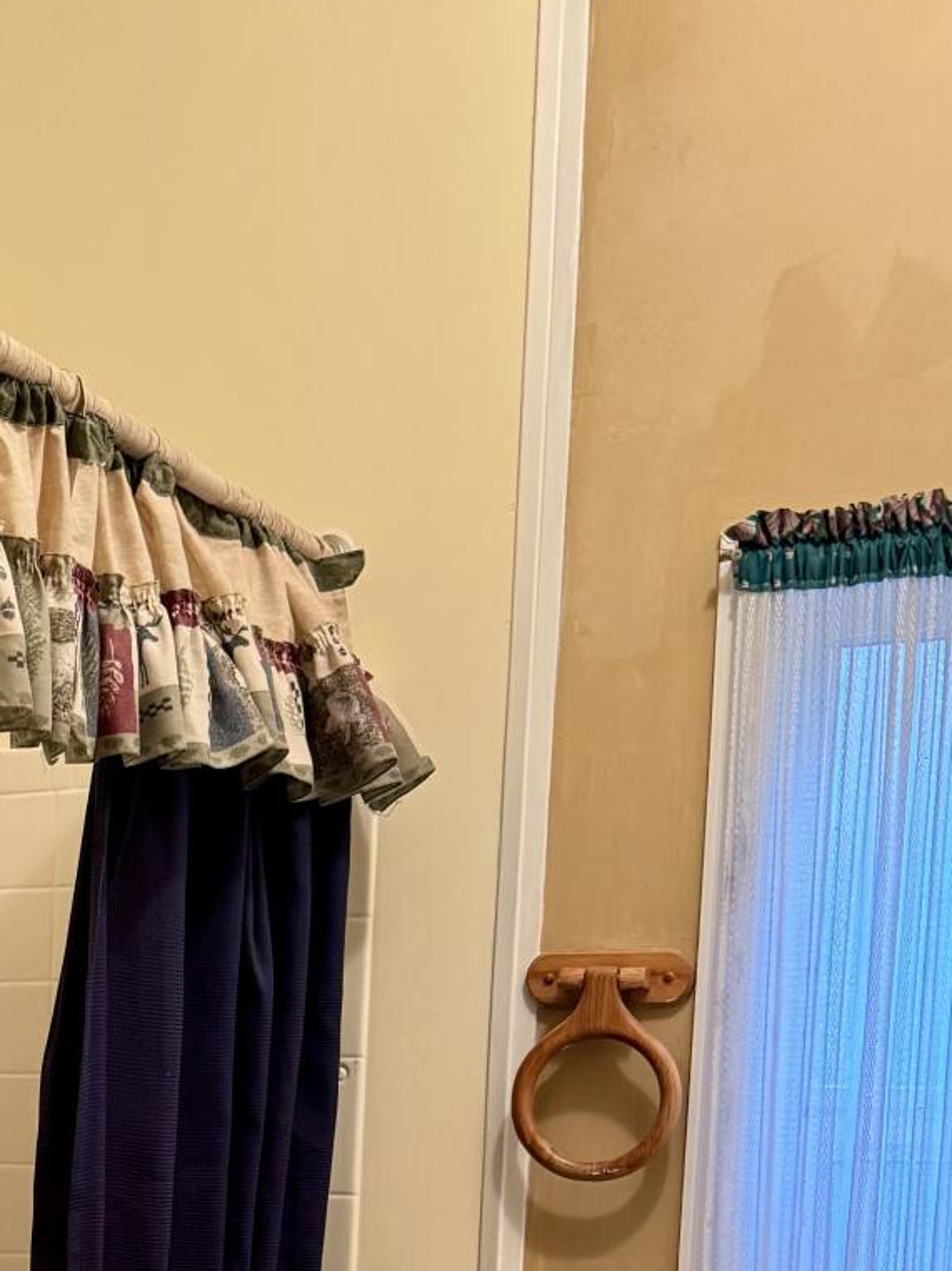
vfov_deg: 27.9
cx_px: -192
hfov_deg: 21.6
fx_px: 2311
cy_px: 1409
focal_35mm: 63
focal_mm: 6.76
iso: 400
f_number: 1.78
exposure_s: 1/60
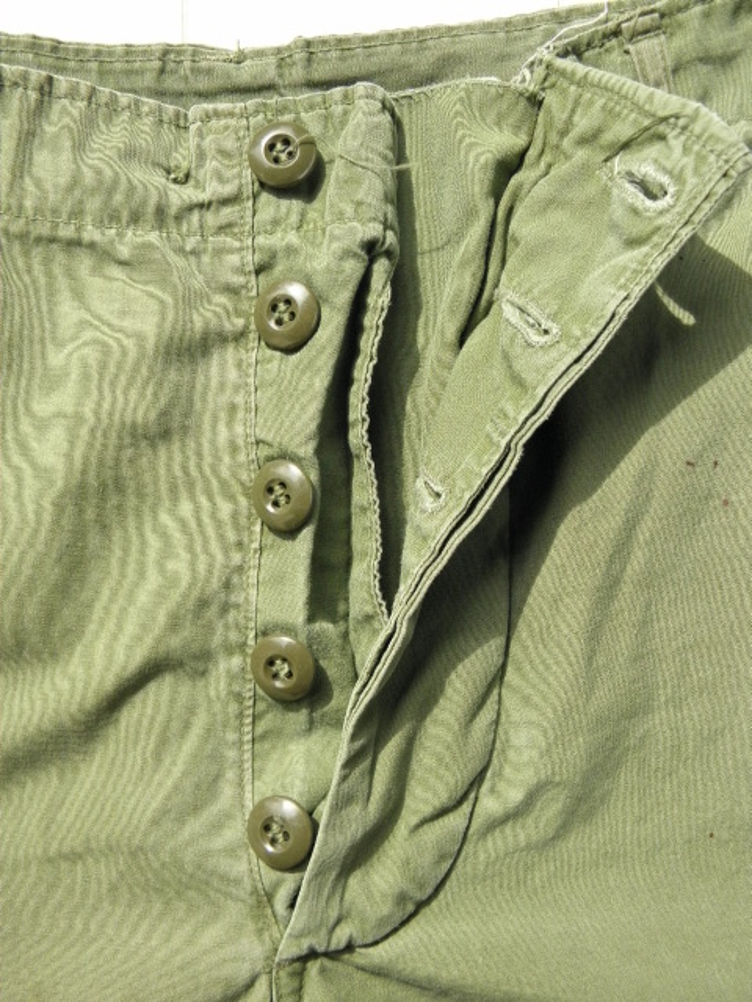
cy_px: 501
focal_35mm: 34
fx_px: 985
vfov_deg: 54.0
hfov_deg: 41.8
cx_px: 376
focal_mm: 6.2
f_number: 3.7
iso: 200
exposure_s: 1/500
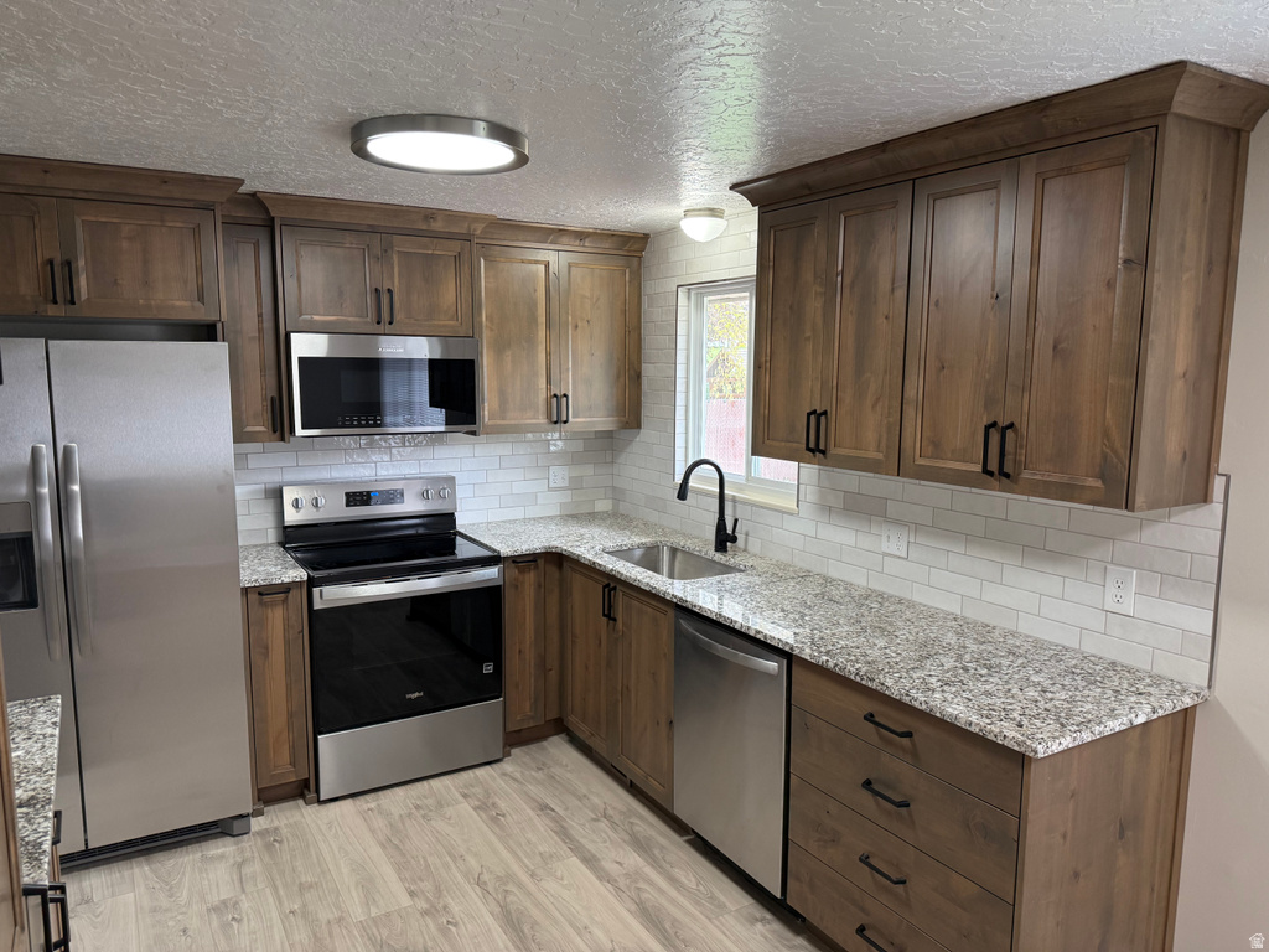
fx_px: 880
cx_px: 634
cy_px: 476
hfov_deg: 71.6
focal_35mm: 24
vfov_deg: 56.8
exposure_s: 1/120
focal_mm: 6.76
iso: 250
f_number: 1.78
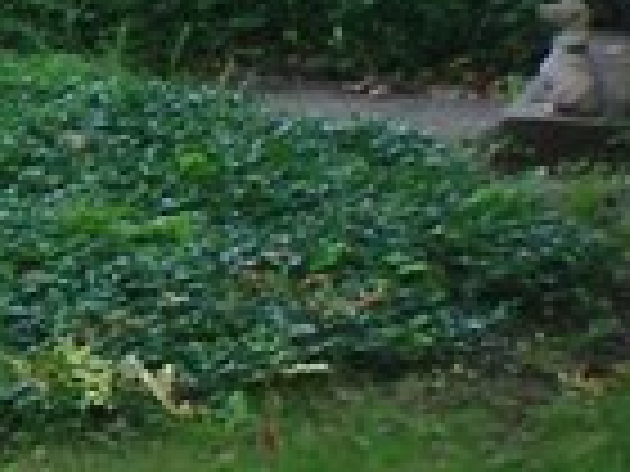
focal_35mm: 278
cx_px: 234
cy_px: -315
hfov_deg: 7.1
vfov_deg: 5.3
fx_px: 5060
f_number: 3.1
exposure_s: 1/100
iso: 64
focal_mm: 6.3
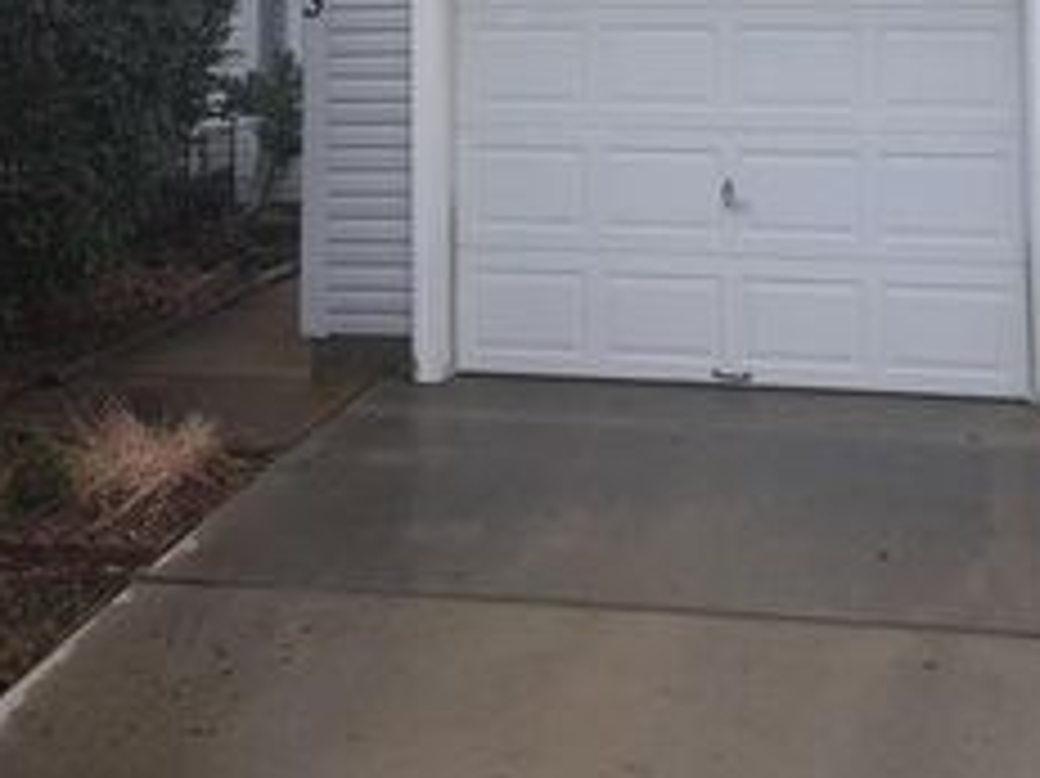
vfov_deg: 26.3
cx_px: 500
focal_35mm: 52
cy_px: -29
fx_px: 1561
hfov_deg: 36.8
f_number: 1.8
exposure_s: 1/308
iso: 50
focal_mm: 5.23
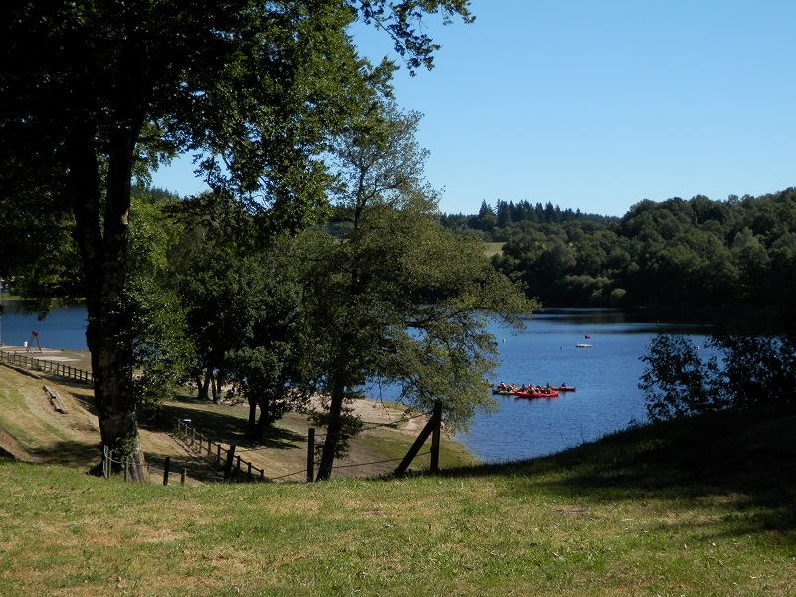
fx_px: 1242
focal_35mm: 54
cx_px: 398
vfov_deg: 27.0
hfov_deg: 35.5
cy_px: 298
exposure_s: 1/640
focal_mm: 9.8
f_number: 4.1
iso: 80
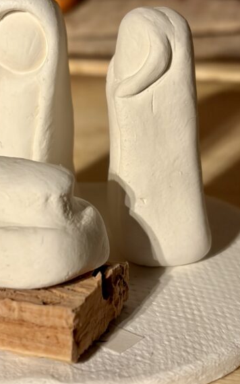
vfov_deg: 20.9
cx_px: 78
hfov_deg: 13.2
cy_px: 106
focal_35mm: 99
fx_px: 1037
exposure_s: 1/50
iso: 40
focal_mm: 5.96
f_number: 1.6
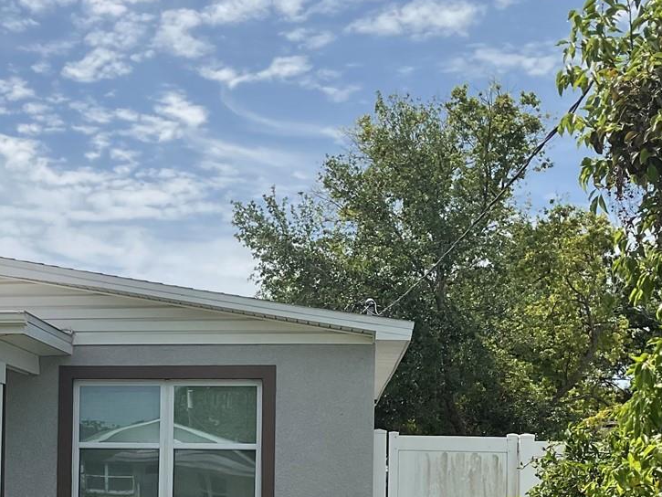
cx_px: 115
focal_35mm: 64
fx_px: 1224
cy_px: 468
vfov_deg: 22.3
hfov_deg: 29.4
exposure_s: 1/3534
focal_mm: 3
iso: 16
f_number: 1.8
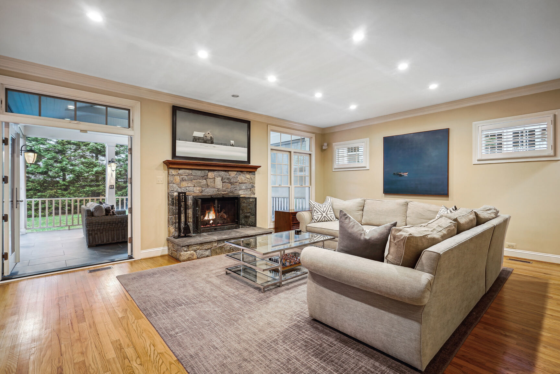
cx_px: 280
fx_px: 249
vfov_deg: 73.7
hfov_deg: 96.7
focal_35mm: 16
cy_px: 187
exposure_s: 1/3.33
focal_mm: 16
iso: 200
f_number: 8
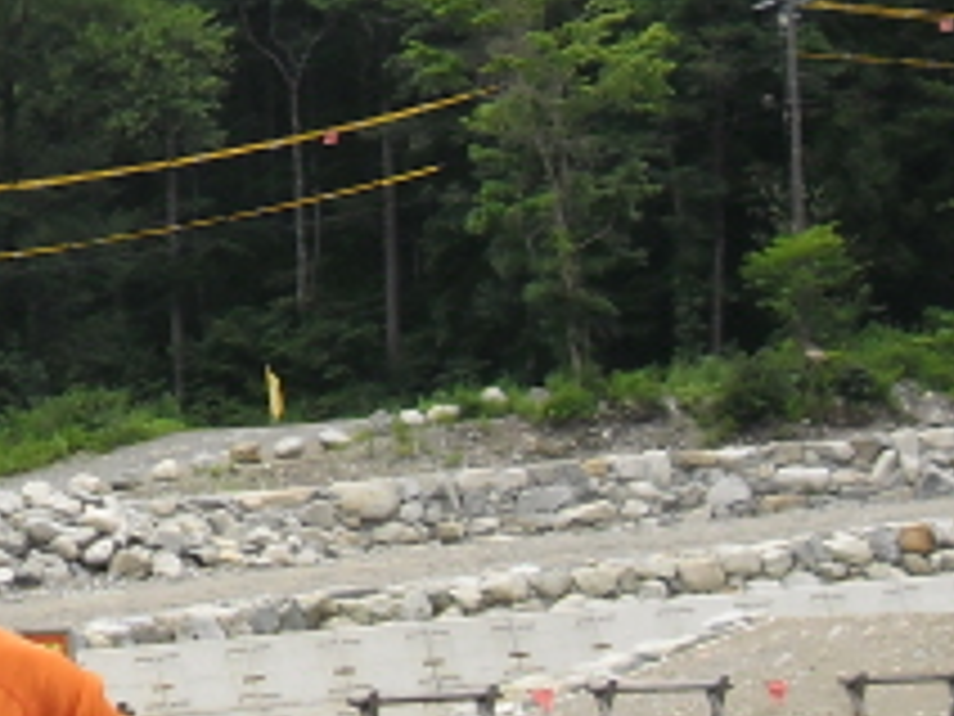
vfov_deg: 8.9
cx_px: -418
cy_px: 113
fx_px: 4575
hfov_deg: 11.5
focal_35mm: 166
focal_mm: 7.8
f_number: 4.5
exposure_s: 1/125
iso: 80
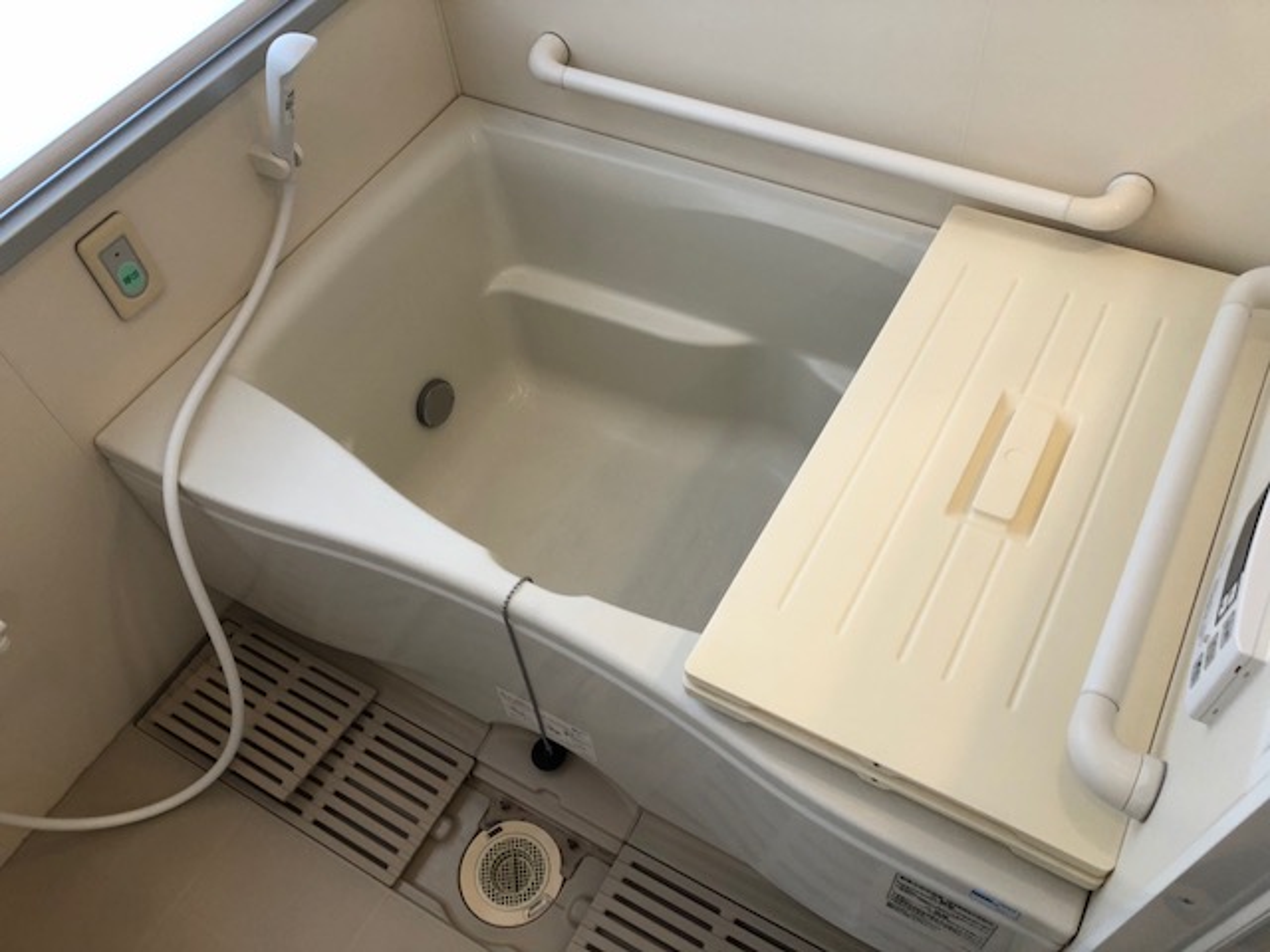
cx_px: 635
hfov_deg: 63.4
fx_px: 1027
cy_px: 476
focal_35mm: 28
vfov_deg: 49.7
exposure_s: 1/33
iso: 25
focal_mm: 3.99
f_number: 1.8
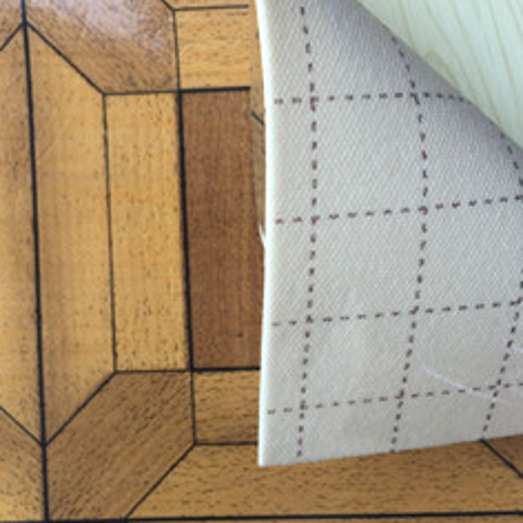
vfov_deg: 43.9
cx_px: 180
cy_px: 270
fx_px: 650
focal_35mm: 38
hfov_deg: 43.3
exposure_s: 1/100
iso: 40
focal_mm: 4.15
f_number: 2.2
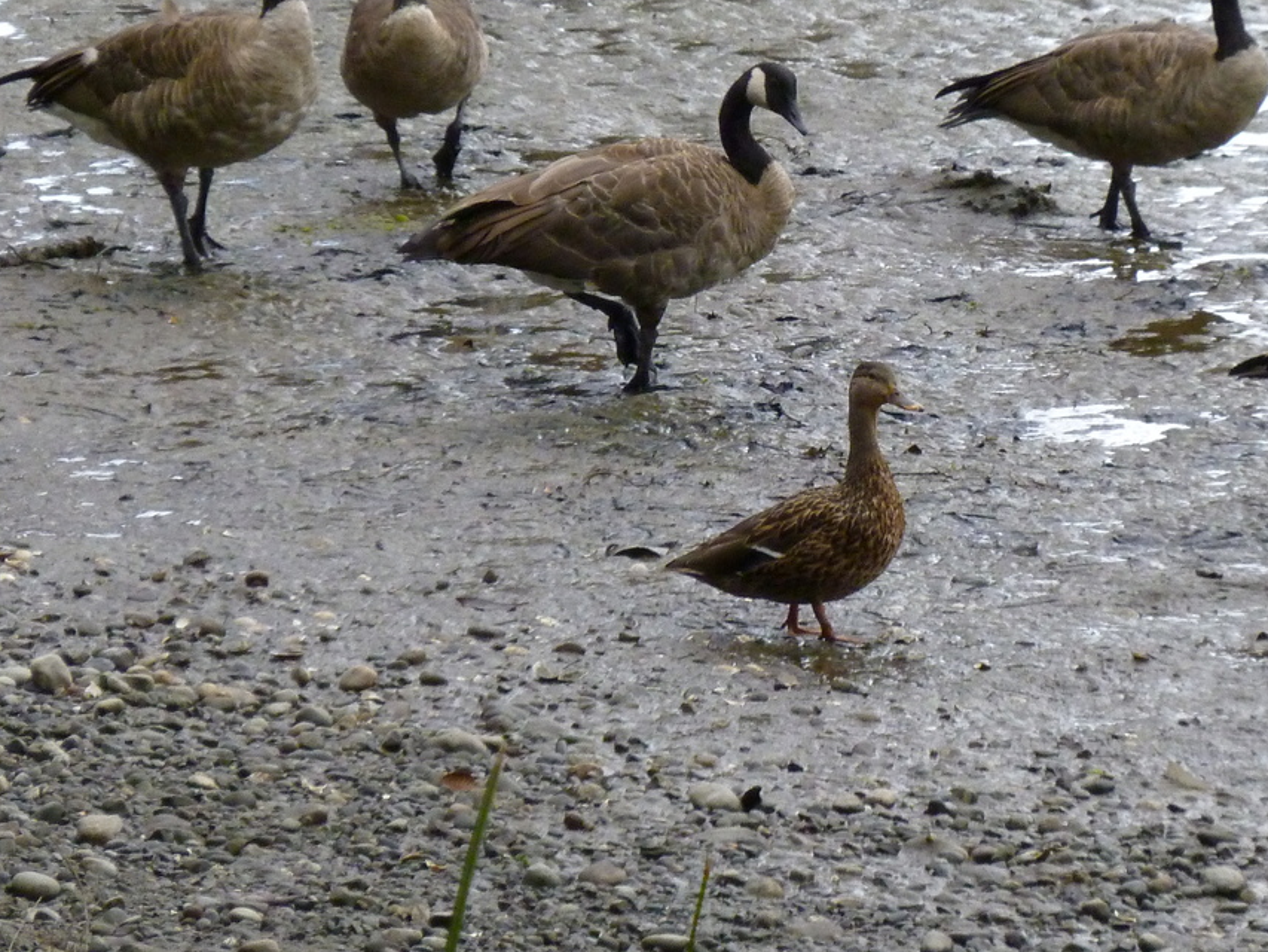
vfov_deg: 4.0
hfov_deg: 5.3
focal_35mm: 375
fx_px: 13738
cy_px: 269
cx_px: 819
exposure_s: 1/125
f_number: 5.9
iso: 320
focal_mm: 36
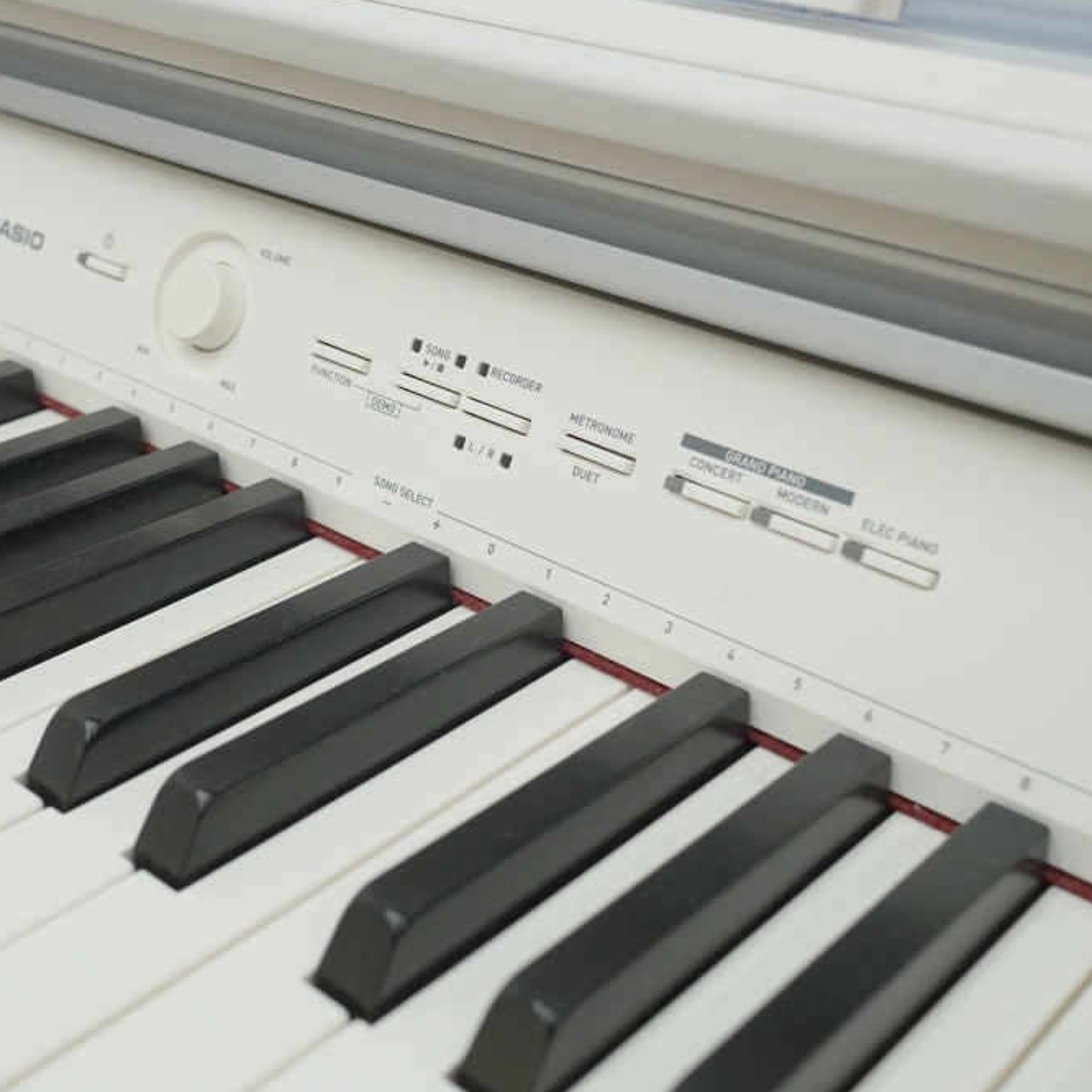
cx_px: 400
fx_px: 1677
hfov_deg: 35.8
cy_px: 539
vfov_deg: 36.1
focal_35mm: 47
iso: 500
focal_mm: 24
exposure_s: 1/320
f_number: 4.5
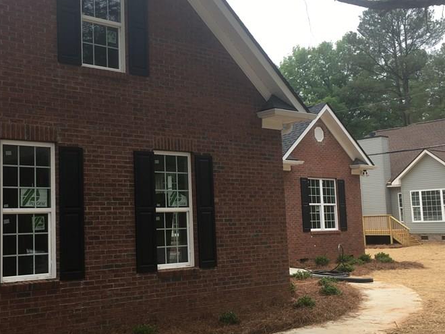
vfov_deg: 32.2
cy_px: 162
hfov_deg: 41.6
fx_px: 578
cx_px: 154
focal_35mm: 45
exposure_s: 1/167
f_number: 2.2
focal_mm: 4.15
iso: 25
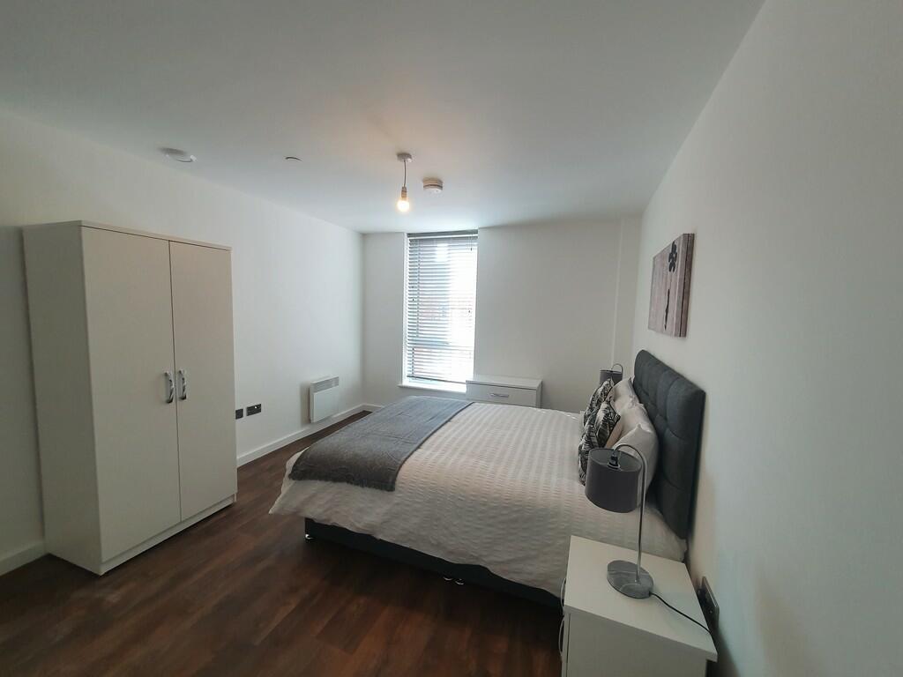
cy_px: 338
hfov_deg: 106.2
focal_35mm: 13
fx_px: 339
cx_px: 452
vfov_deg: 89.9
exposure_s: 1/60
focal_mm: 1.8
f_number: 2.2
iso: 100
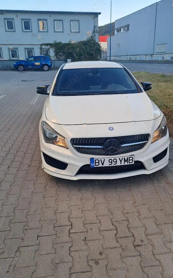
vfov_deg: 64.6
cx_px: 96
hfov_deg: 43.1
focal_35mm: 29
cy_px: 144
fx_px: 219
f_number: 1.8
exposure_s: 1/217
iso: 32
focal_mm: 4.65
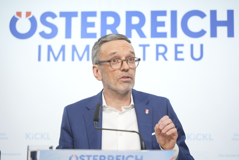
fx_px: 644
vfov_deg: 14.1
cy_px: 80
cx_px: 120
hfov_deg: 21.0
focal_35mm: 97
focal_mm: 97
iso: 1250
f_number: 4.5
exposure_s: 1/400
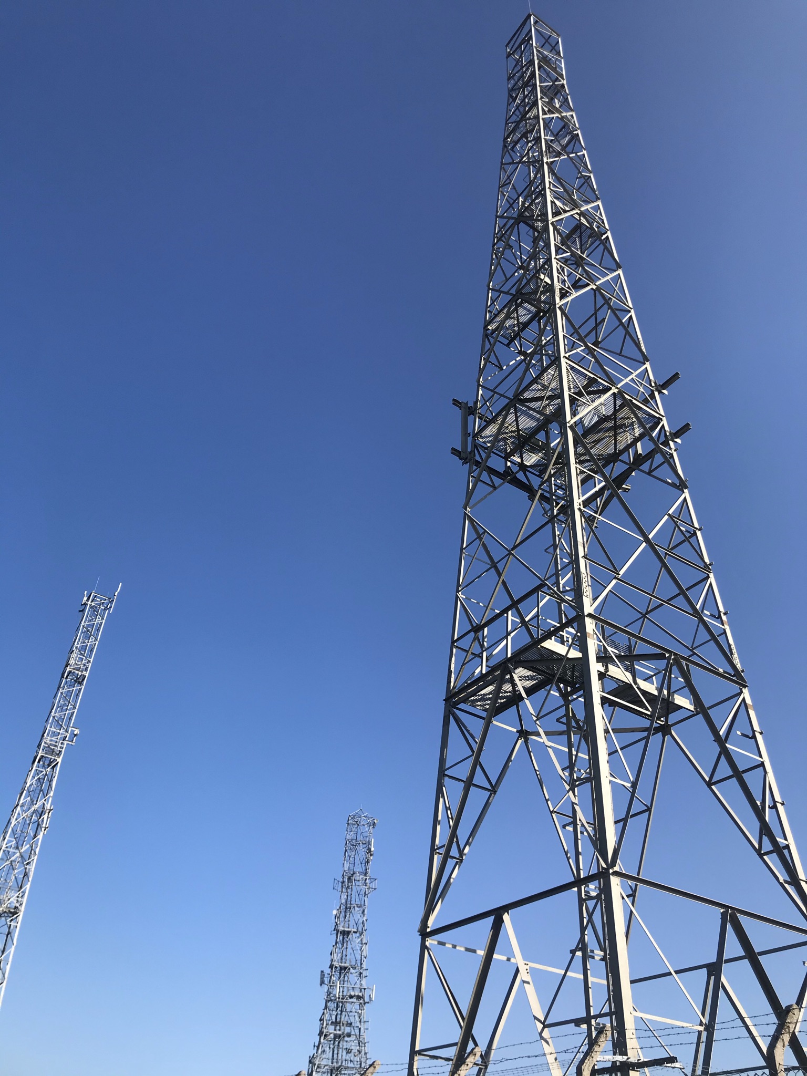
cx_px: 404
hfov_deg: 49.7
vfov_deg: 63.4
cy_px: 538
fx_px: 870
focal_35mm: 28
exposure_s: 1/1808
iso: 20
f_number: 1.8
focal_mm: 3.99
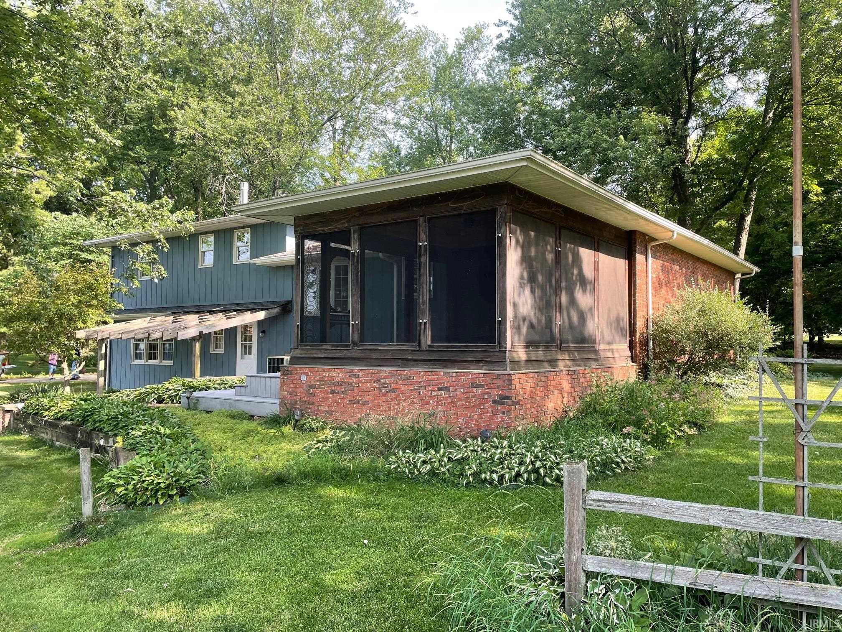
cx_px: 421
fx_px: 632
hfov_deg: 67.3
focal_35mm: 26
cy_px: 316
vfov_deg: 53.1
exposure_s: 1/267
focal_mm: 4.2
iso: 32
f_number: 1.6
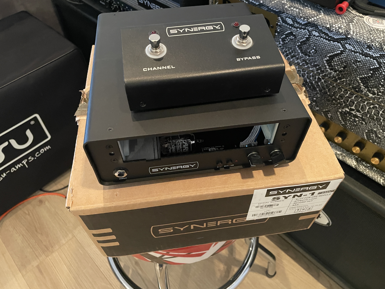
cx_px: 192
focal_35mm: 26
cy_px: 144
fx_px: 289
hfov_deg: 67.3
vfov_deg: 53.1
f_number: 1.6
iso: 640
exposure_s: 1/25
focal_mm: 4.2
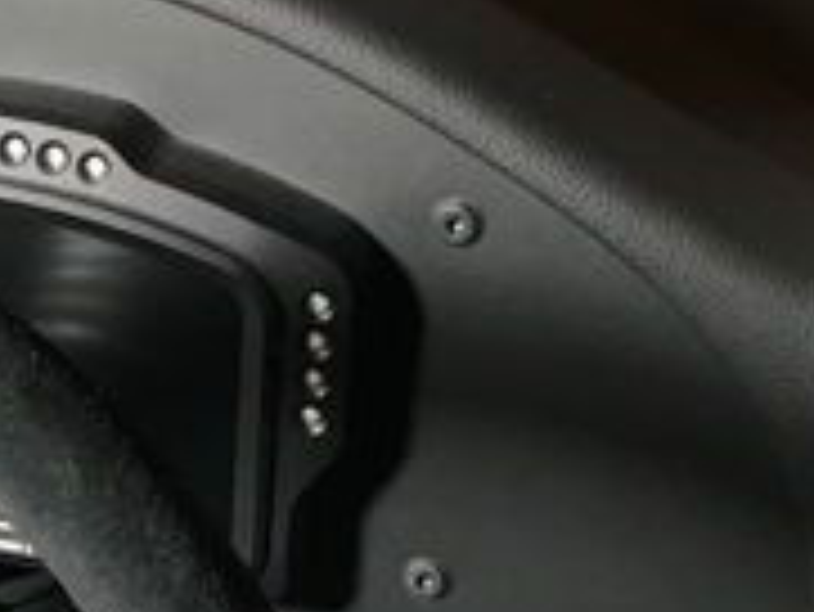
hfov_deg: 15.7
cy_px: 747
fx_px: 2894
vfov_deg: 11.8
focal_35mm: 123
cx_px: -22
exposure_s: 1/33
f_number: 2.2
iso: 40
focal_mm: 4.15
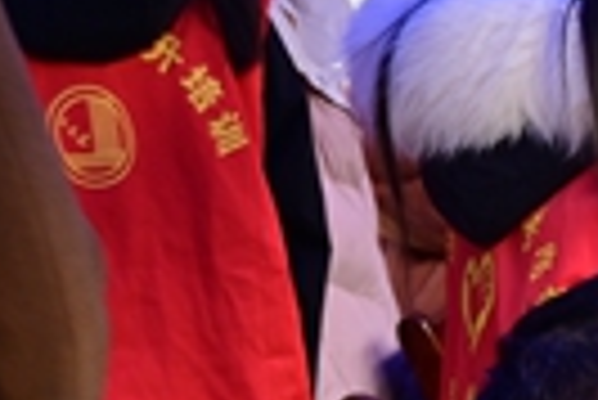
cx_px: 1223
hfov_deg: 8.7
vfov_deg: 6.0
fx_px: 3715
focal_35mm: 223
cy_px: 870
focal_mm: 31
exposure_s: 1/80
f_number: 4
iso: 125
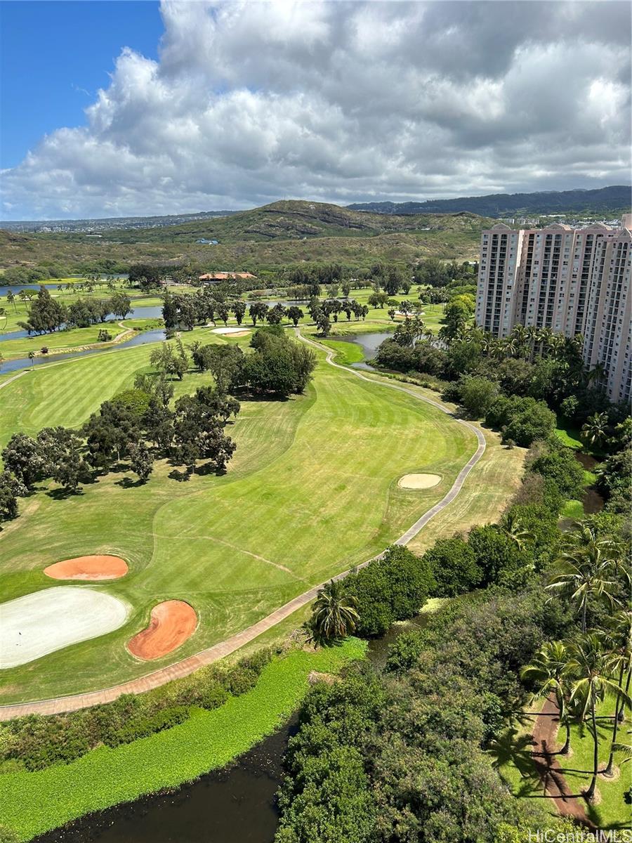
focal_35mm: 26
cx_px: 316
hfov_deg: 53.1
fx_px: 633
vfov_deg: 67.3
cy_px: 422
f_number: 1.5
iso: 50
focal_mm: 5.7
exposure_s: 1/3968
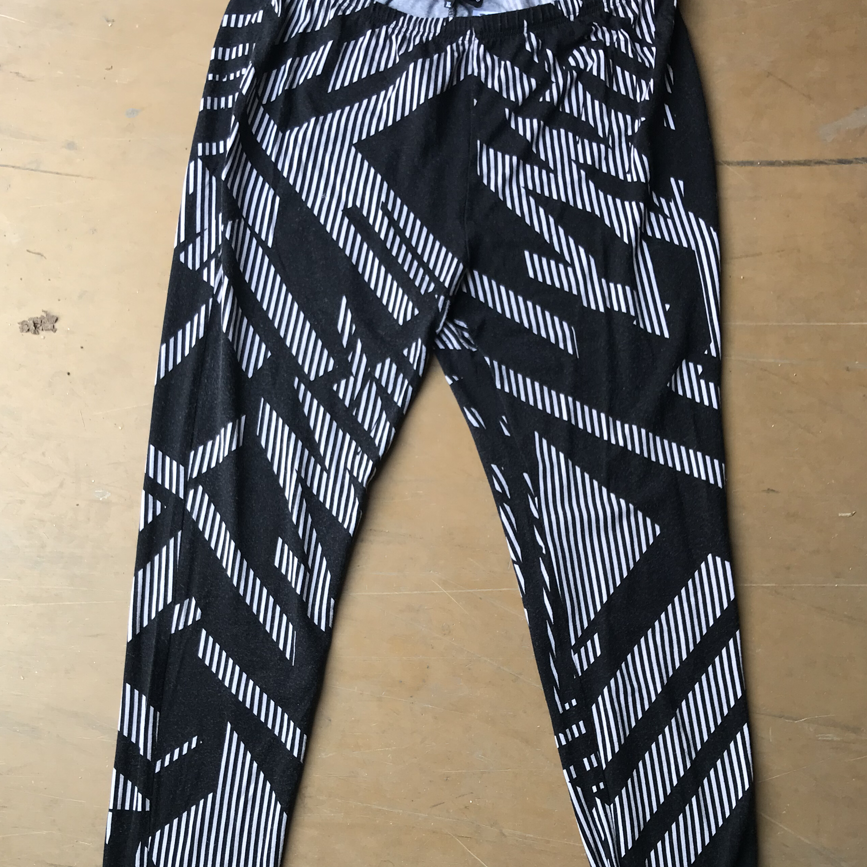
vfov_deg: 42.2
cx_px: 422
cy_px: 581
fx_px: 1105
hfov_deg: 42.8
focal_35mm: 39
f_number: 1.8
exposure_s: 1/101
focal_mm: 3.99
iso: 20
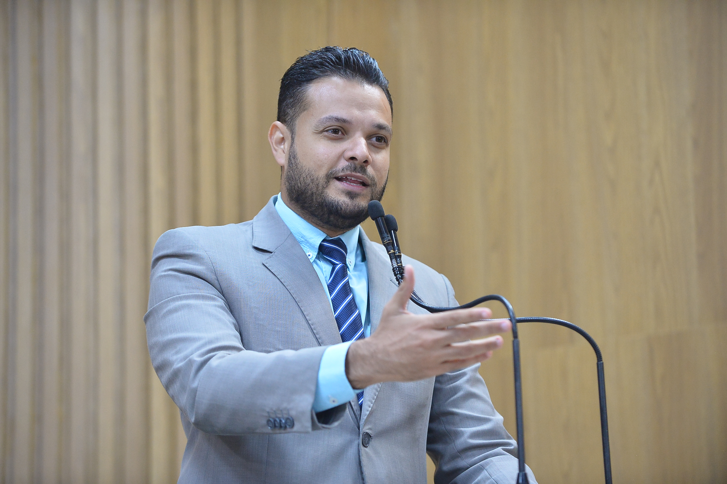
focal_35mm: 140
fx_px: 2826
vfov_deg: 9.8
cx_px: 364
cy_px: 242
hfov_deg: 14.7
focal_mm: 140
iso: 4000
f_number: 2.8
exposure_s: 1/320
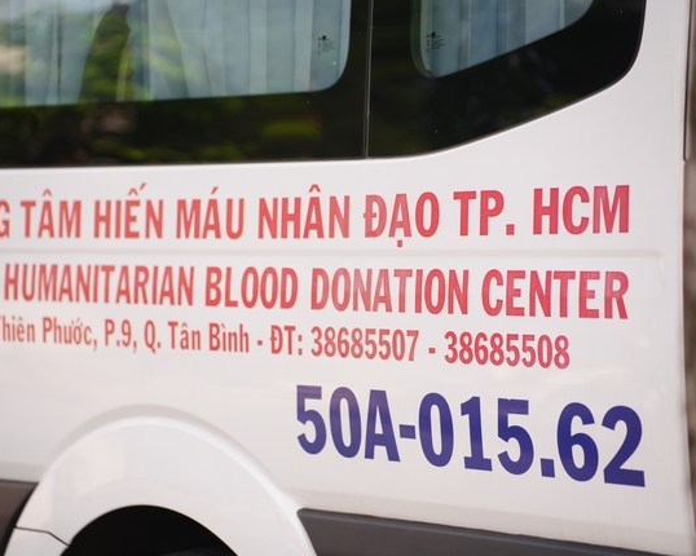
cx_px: 320
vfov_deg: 11.4
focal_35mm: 135
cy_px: 277
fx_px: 2780
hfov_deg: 14.3
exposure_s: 1/1000
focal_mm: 119
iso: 640
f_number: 2.8
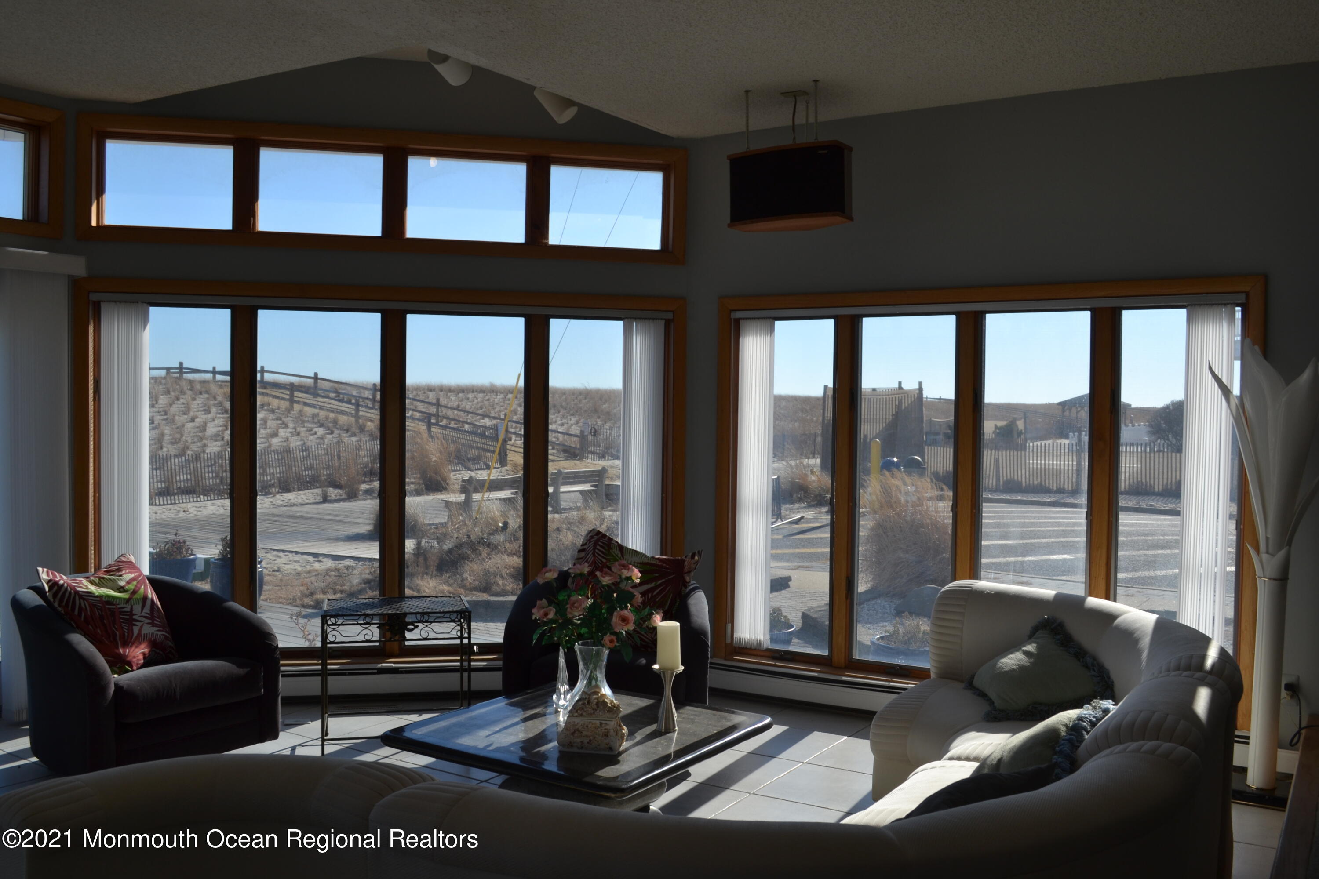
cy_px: 440
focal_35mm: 30
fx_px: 1099
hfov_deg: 61.9
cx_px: 660
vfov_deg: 43.6
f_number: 7.1
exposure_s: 1/200
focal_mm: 20
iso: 100
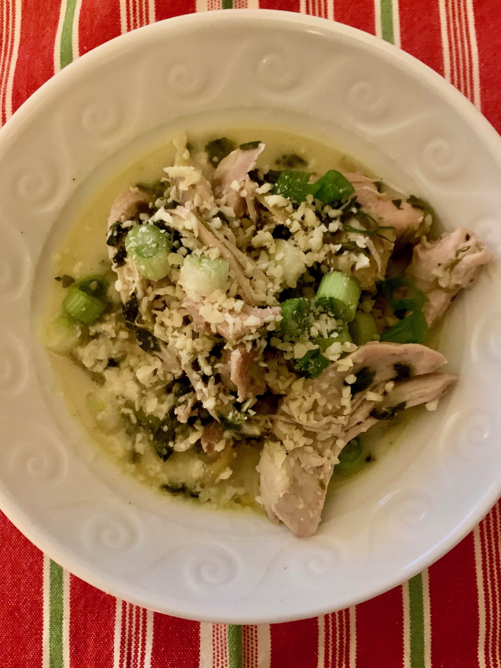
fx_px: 502
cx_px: 250
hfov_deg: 53.1
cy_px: 334
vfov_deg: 67.3
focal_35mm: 26
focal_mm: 4.25
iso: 640
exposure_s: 1/24
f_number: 1.8
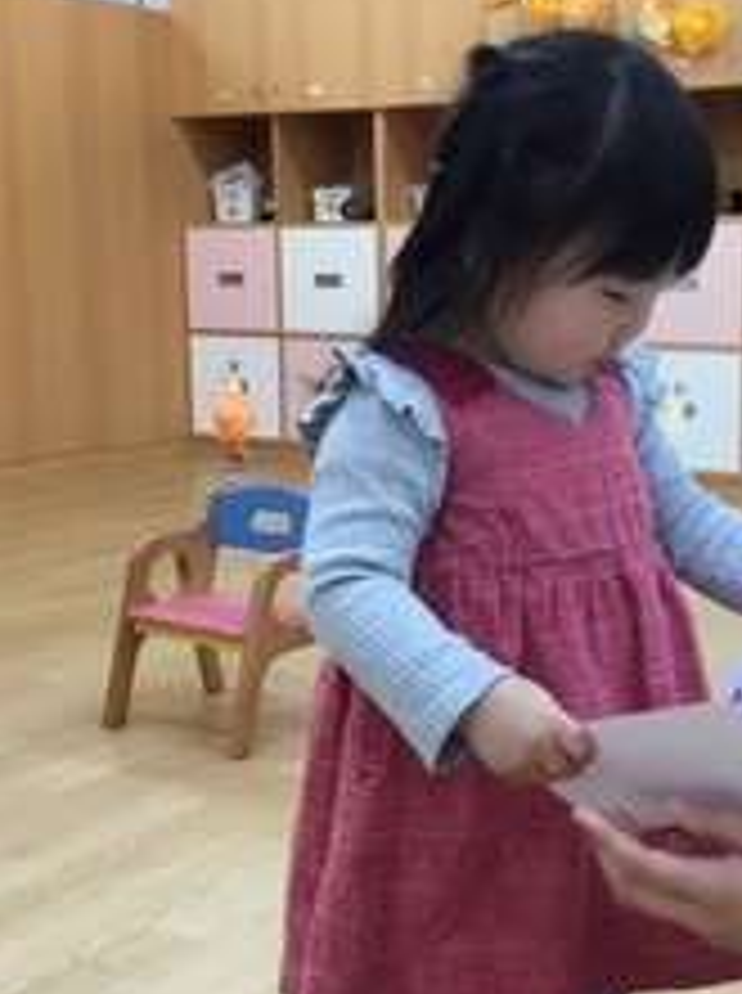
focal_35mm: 51
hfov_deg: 28.0
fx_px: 1462
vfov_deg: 37.5
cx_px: 567
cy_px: 497
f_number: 2.4
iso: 32
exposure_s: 1/40
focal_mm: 3.3
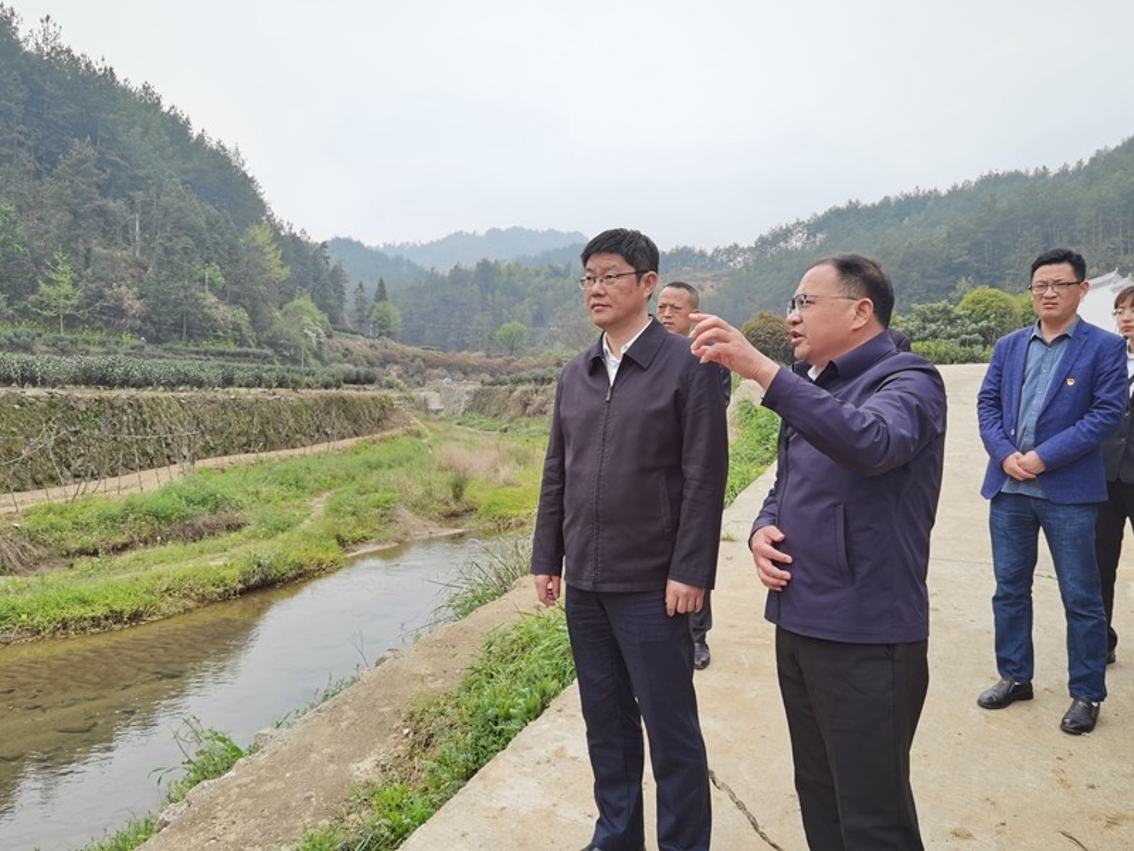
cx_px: 567
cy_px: 426
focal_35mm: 27
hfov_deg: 65.3
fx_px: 885
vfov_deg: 51.4
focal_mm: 6.71
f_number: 1.9
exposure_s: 1/2304
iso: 50
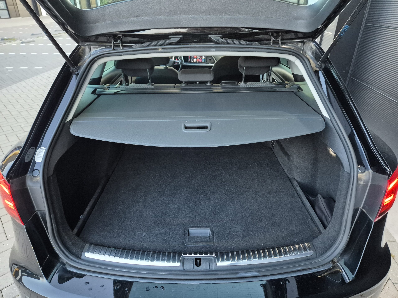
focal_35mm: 23
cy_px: 149
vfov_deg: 58.9
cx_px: 199
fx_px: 264
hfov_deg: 73.9
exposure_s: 1/100
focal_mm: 5.4
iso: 1600
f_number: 1.8
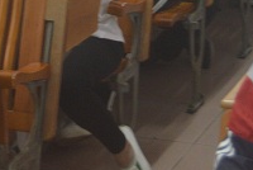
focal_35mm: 175
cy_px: -197
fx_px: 1232
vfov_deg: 7.5
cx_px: -59
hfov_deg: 11.5
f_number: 4.2
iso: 400
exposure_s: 1/15
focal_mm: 26
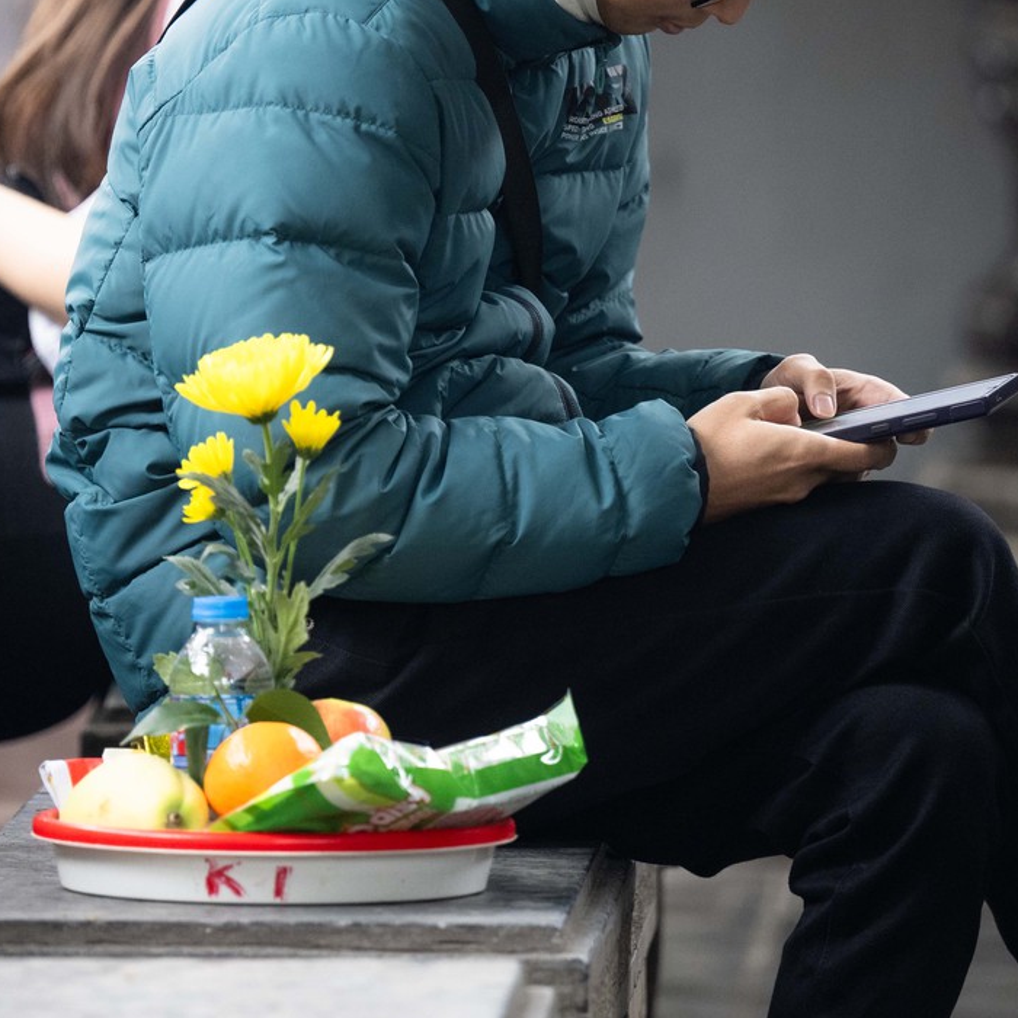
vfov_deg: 3.9
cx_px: 388
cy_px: 164
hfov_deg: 3.9
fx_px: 14939
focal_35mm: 449
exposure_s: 1/400
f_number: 2.8
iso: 1000
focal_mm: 185
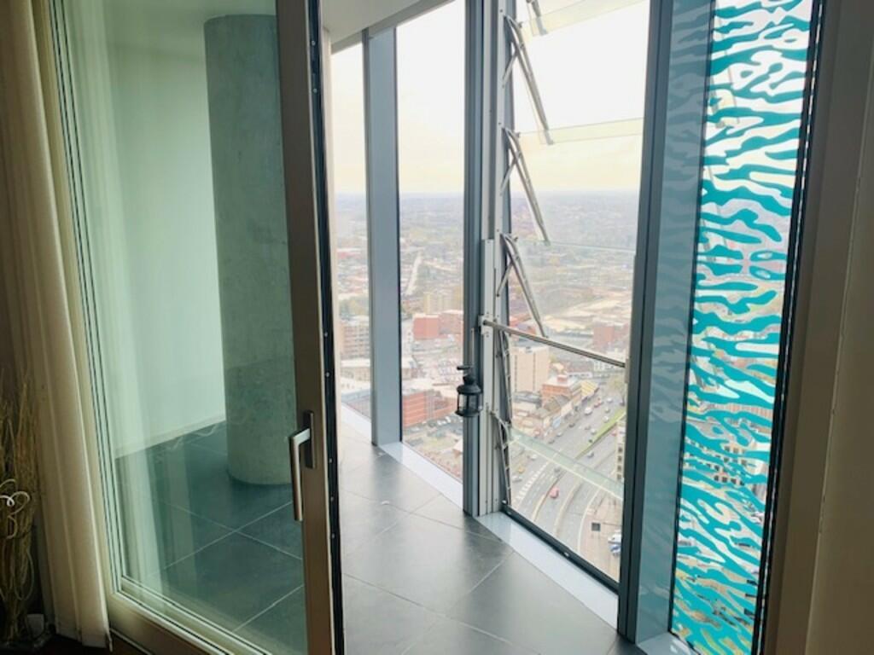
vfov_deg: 53.1
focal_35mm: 26
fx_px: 656
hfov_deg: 67.3
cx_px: 437
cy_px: 328
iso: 25
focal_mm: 4.25
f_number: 1.8
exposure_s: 1/122
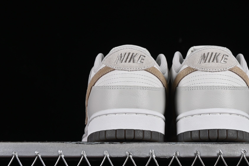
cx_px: 174
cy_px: 58
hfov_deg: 16.6
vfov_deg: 11.1
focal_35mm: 123
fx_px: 851
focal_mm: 50
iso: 160
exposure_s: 1/80
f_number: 8
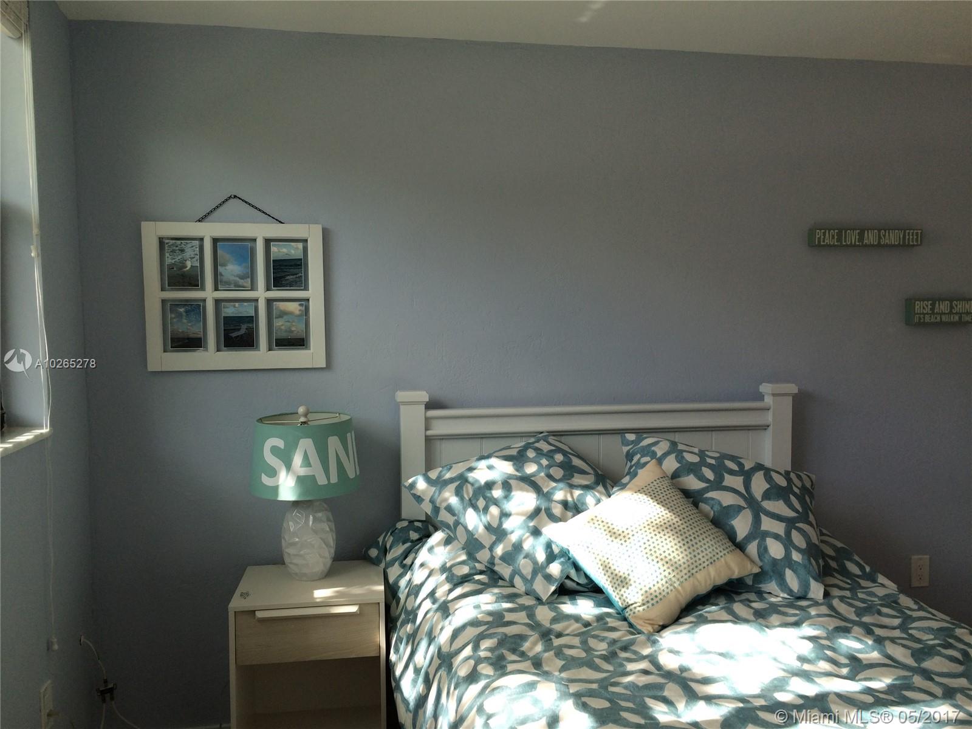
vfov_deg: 48.2
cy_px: 364
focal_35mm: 29
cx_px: 486
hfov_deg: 61.7
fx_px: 814
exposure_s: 1/120
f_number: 2.2
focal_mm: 4.15
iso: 40
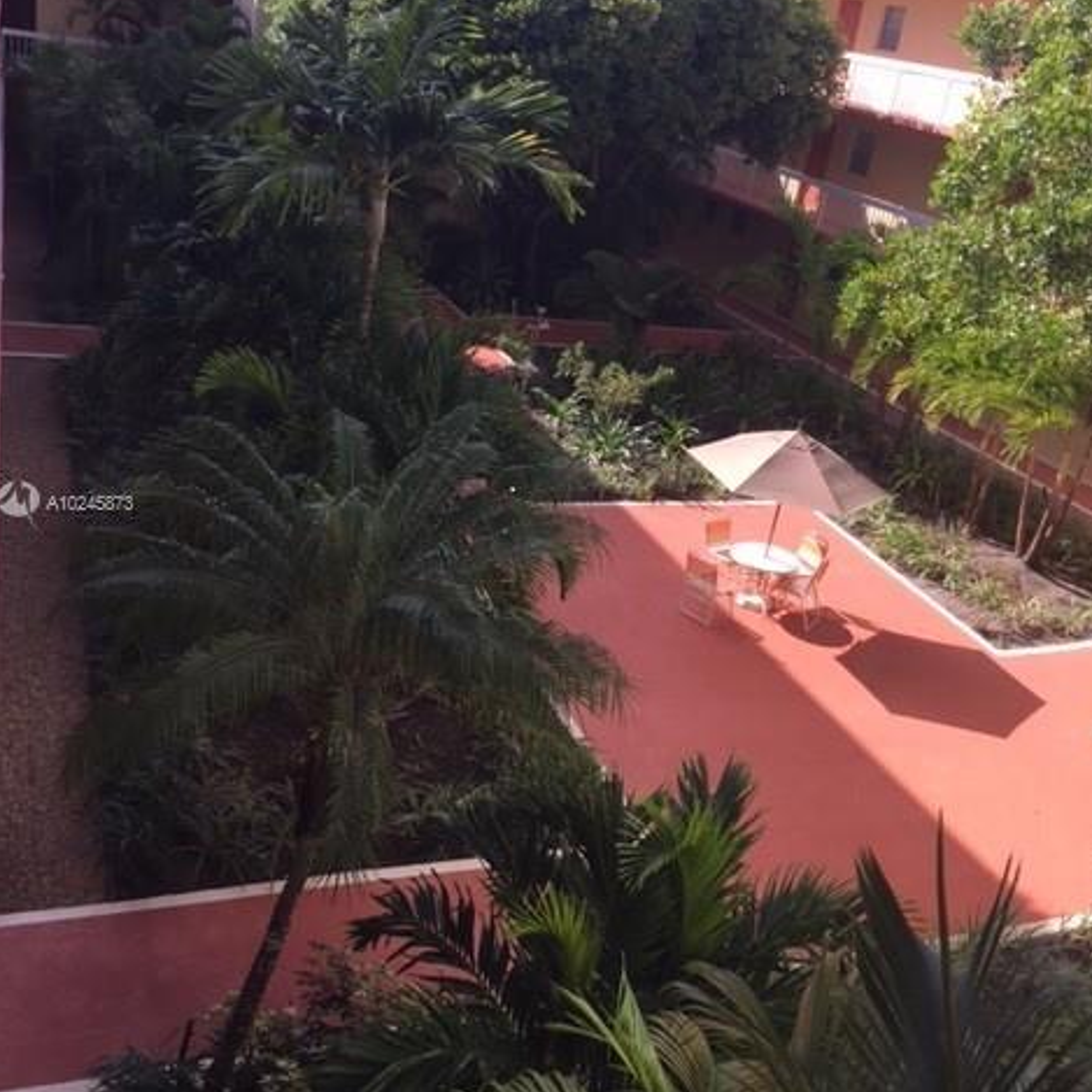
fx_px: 1249
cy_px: 505
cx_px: 549
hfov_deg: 47.2
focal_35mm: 35
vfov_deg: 47.2
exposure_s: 1/682
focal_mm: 4.15
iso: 32
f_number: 2.2
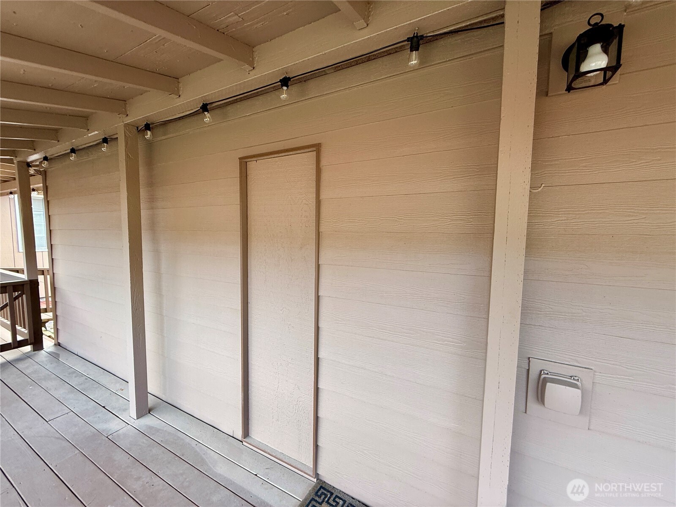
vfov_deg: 85.7
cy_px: 254
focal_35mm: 14
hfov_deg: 102.1
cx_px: 338
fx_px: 273
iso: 100
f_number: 2.2
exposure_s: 1/99
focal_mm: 2.22
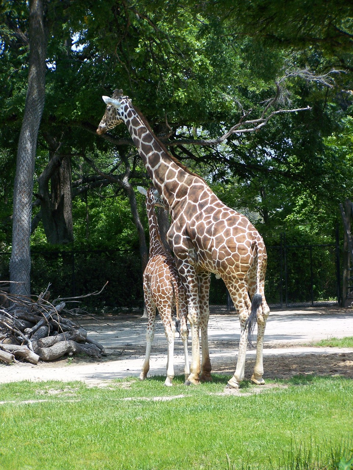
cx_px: 176
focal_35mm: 128
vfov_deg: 15.4
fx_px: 1739
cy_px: 235
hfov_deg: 11.6
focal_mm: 21.2
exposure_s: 1/640
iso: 80
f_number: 3.2
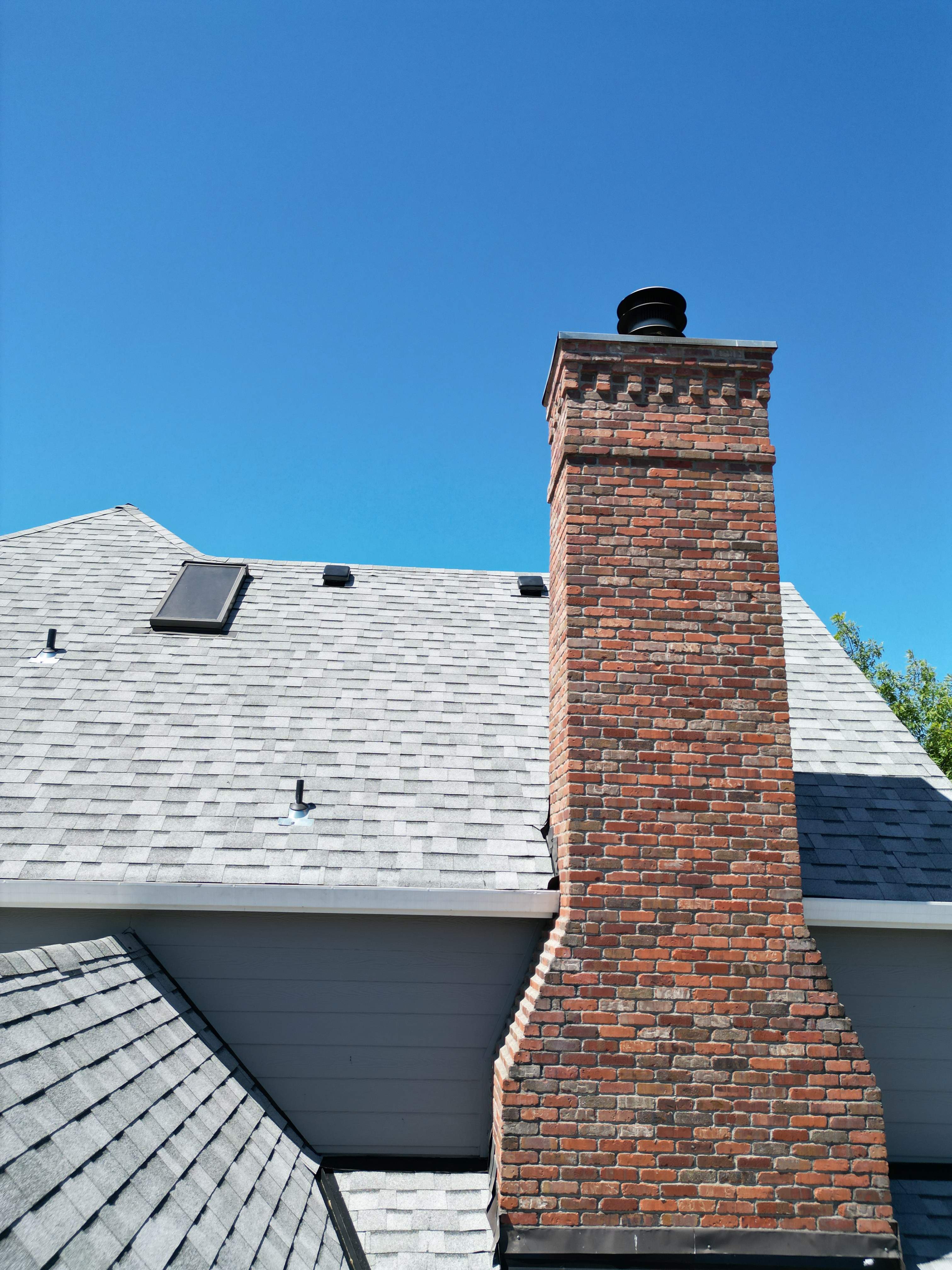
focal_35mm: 24
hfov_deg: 56.8
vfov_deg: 71.6
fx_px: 880
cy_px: 635
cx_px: 476
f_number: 1.7
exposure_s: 1/2000
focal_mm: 6.72
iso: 140
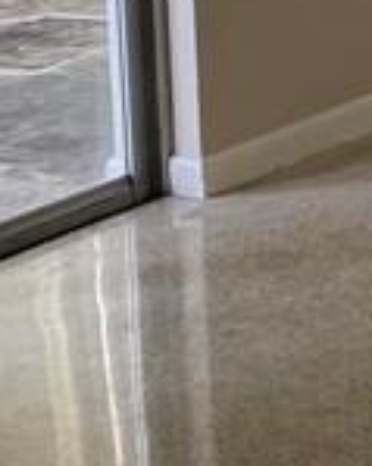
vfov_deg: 10.7
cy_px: -222
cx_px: 944
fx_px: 2397
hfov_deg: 8.1
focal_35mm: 174
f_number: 1.8
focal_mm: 4.25
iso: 80
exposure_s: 1/120
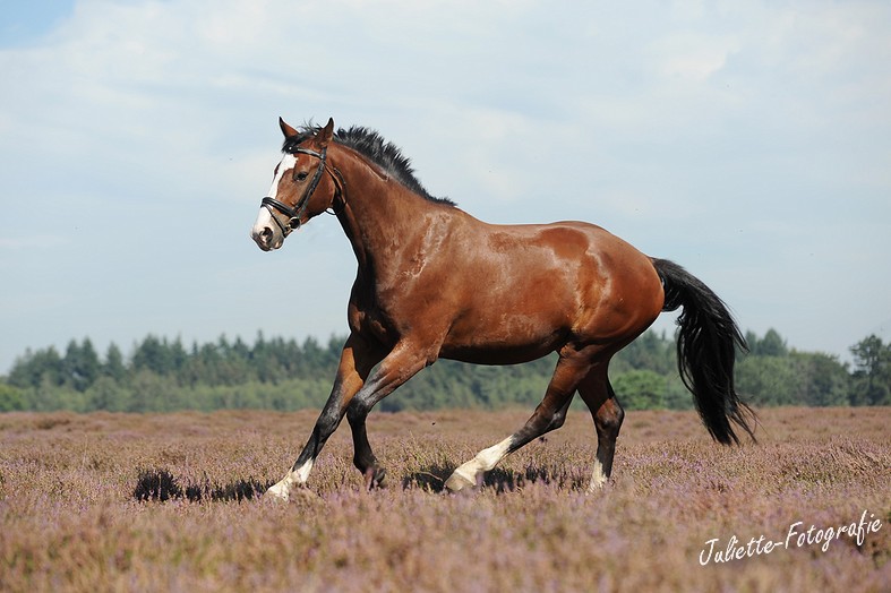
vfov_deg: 10.5
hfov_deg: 15.8
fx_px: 3216
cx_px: 446
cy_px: 296
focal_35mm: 130
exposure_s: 1/1600
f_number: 5
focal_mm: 130
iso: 200
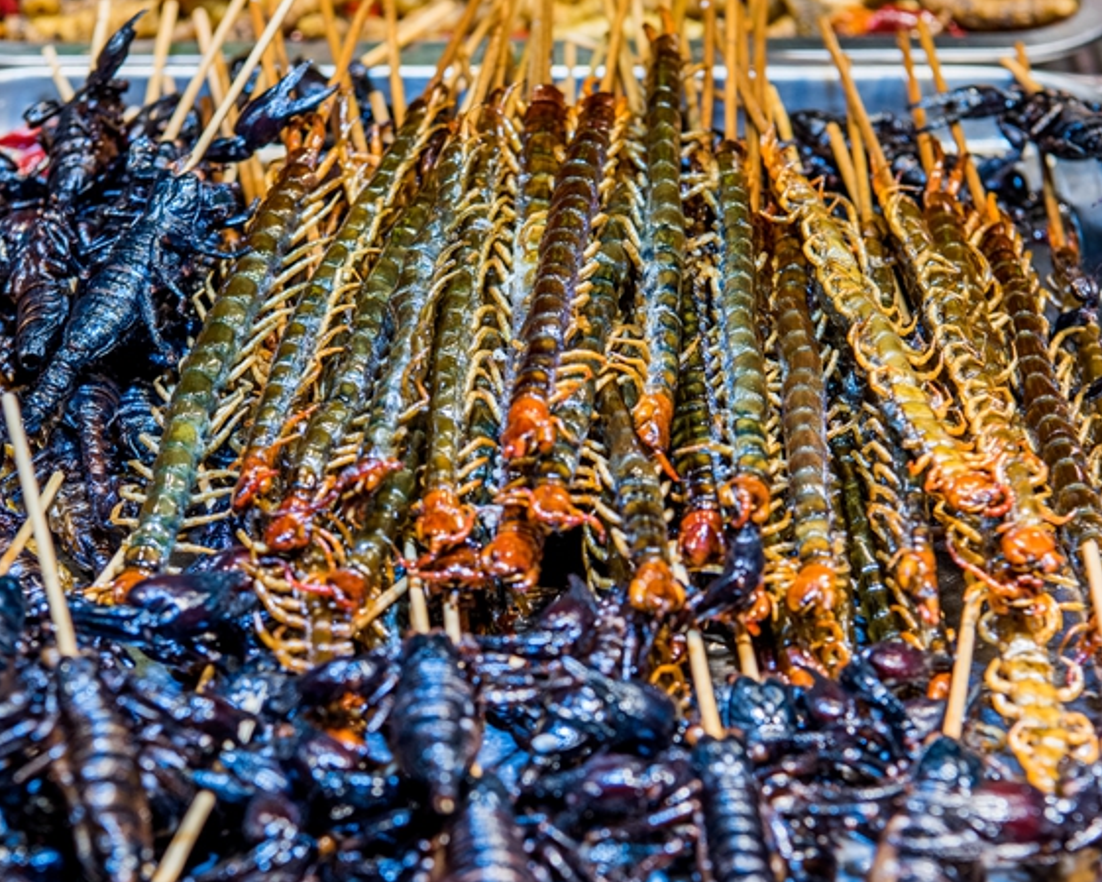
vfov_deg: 13.8
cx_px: 528
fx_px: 3654
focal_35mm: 112
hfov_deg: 17.2
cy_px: 518
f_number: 5.6
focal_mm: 62
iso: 200
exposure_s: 1/100
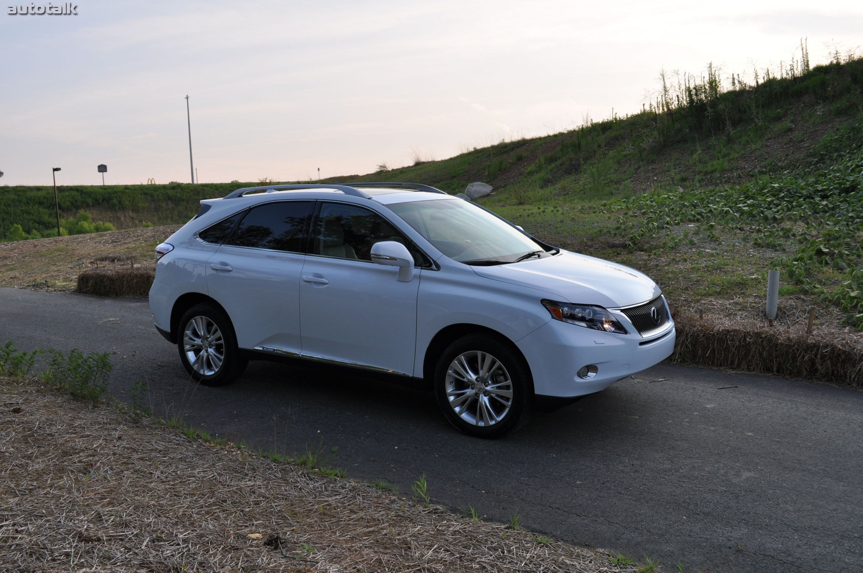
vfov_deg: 39.9
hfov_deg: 57.3
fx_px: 790
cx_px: 432
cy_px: 286
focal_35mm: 33
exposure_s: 1/200
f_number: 7.1
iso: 200
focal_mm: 22
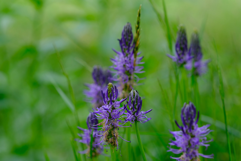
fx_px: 602
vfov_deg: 15.2
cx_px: 120
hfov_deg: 22.6
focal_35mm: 90
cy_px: 80
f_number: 4.5
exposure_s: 1/220
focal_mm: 60
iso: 200
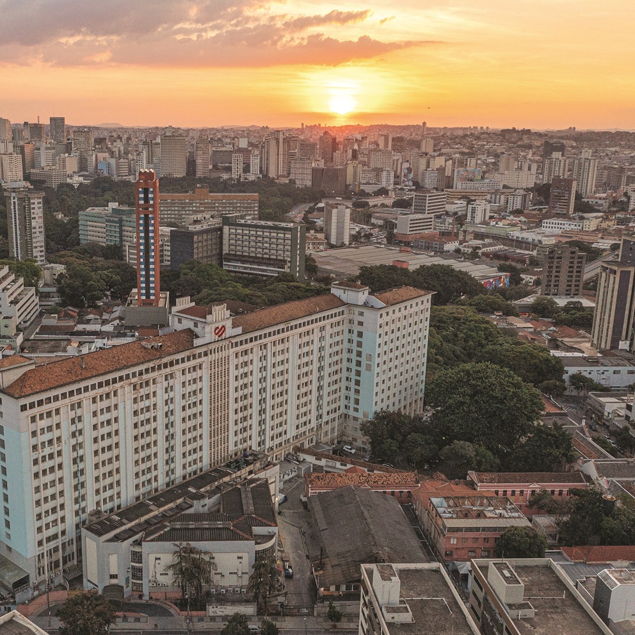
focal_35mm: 36
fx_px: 747
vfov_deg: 46.0
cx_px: 219
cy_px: 317
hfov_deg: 45.4
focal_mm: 10.26
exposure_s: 1/200
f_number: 5
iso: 400
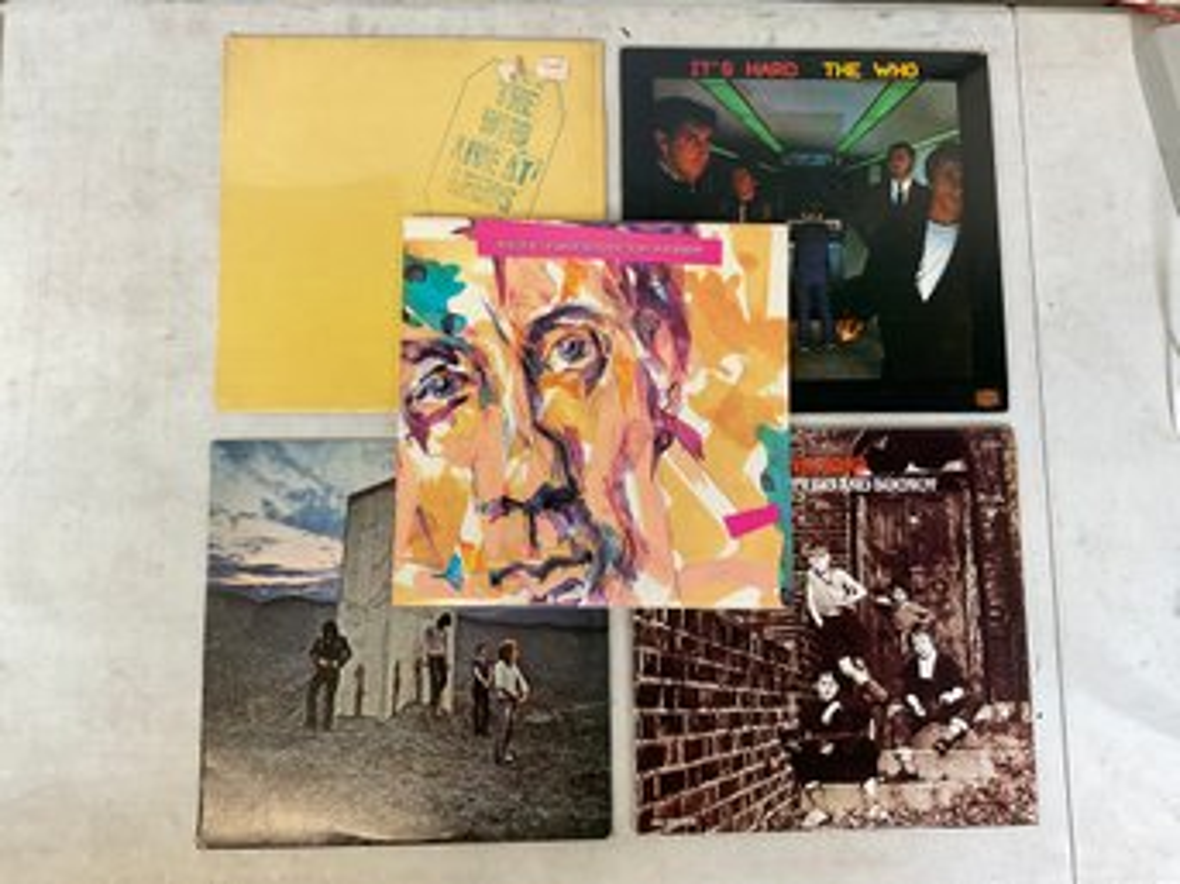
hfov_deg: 61.7
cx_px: 590
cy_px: 442
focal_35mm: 29
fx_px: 988
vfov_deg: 48.2
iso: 64
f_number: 1.8
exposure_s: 1/113
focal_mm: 3
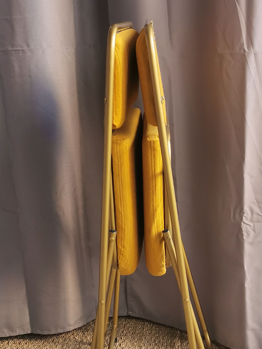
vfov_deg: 31.5
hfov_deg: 24.0
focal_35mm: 61
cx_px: 149
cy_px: 225
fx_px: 616
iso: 160
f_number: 1.8
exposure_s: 1/120
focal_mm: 5.58
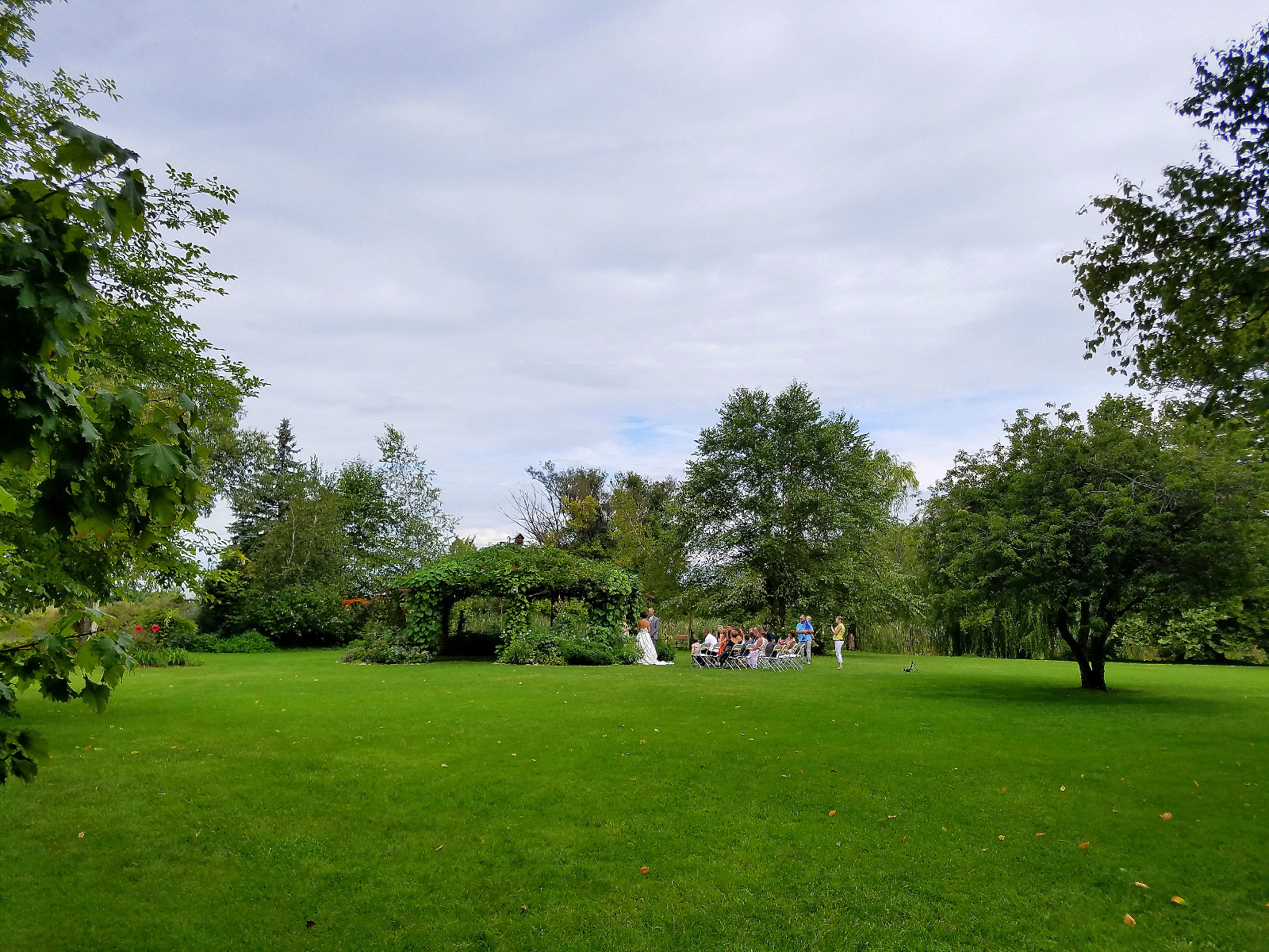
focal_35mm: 26
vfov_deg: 53.1
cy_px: 476
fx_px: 953
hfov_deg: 67.3
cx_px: 634
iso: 50
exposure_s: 1/2664
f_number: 1.7
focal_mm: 4.2
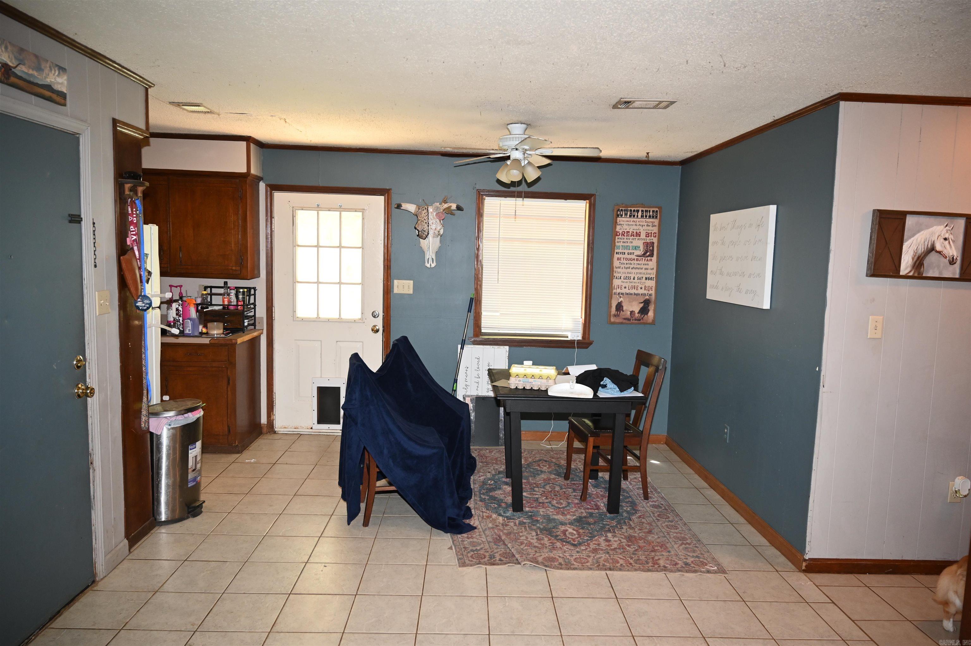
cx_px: 486
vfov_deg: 53.1
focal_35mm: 24
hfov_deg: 73.8
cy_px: 323
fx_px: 647
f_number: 4
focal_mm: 24
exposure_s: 1/60
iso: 1250
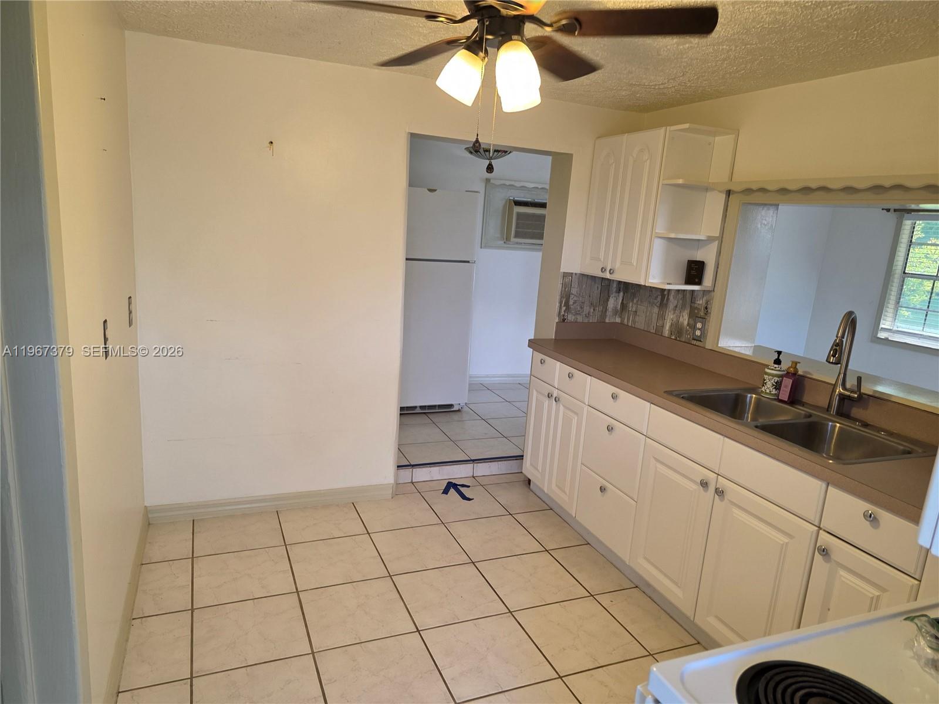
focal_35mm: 23
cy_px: 352
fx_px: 624
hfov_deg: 73.9
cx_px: 470
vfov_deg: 58.9
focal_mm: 6.3
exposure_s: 1/120
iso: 200
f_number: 1.7
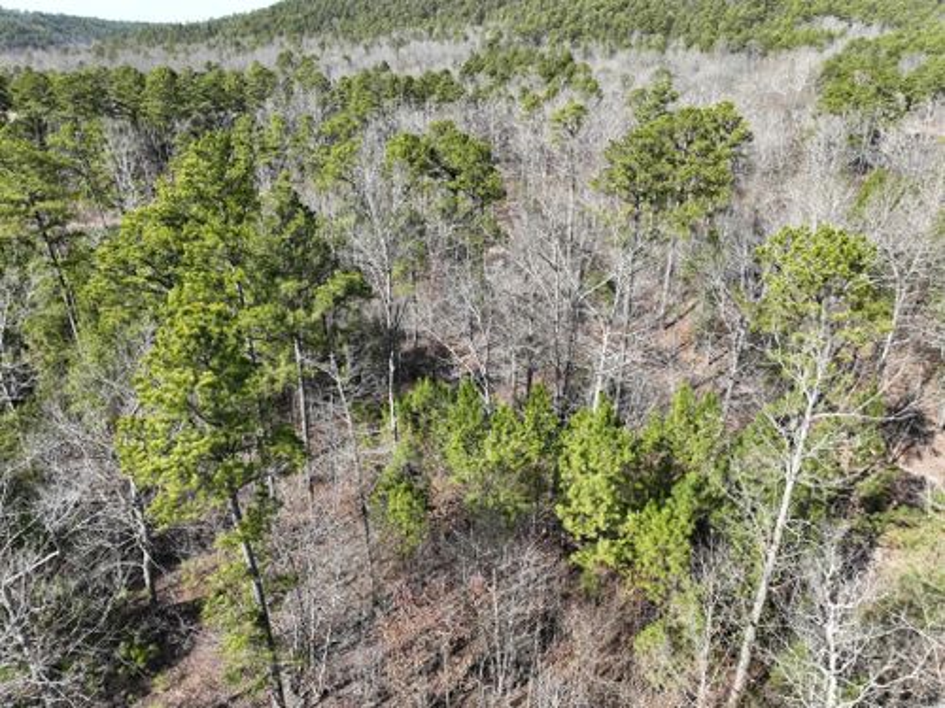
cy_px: 354
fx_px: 655
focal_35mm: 24
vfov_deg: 56.8
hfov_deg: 71.6
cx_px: 472
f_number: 2.8
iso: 110
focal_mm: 12.29
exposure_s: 1/800
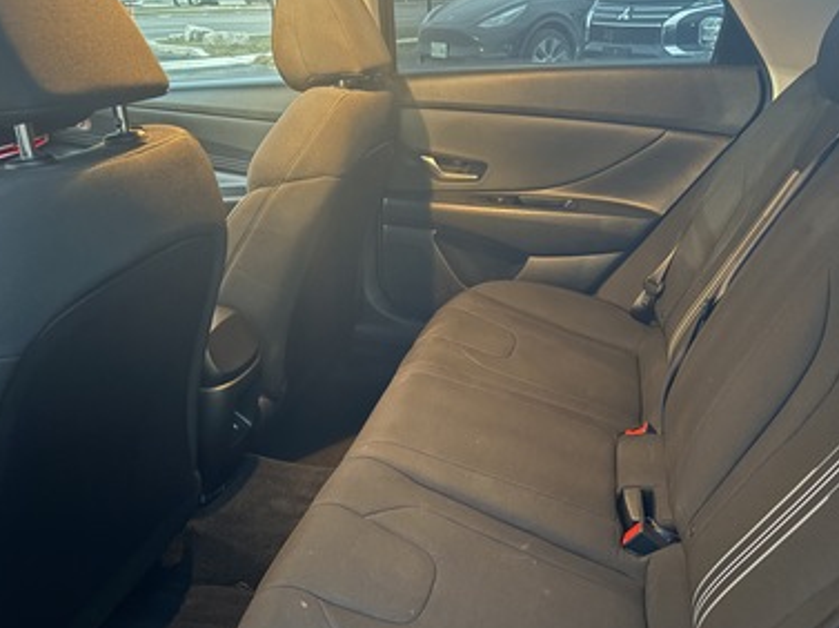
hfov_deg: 61.6
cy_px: 335
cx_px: 452
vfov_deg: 48.1
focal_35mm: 29
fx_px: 702
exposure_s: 1/9
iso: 1000
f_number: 1.6
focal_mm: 5.96
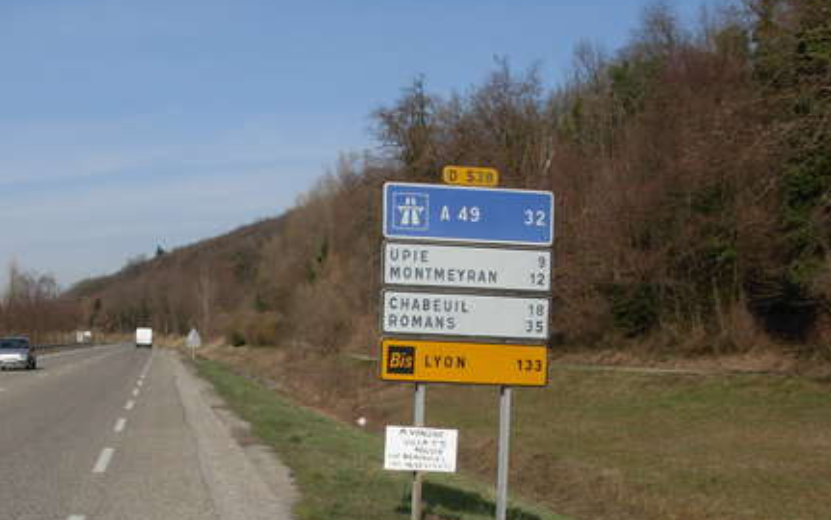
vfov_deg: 23.0
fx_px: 1268
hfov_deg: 35.9
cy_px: 362
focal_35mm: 56
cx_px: 267
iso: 79
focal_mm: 6.3
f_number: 4.9
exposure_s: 1/683
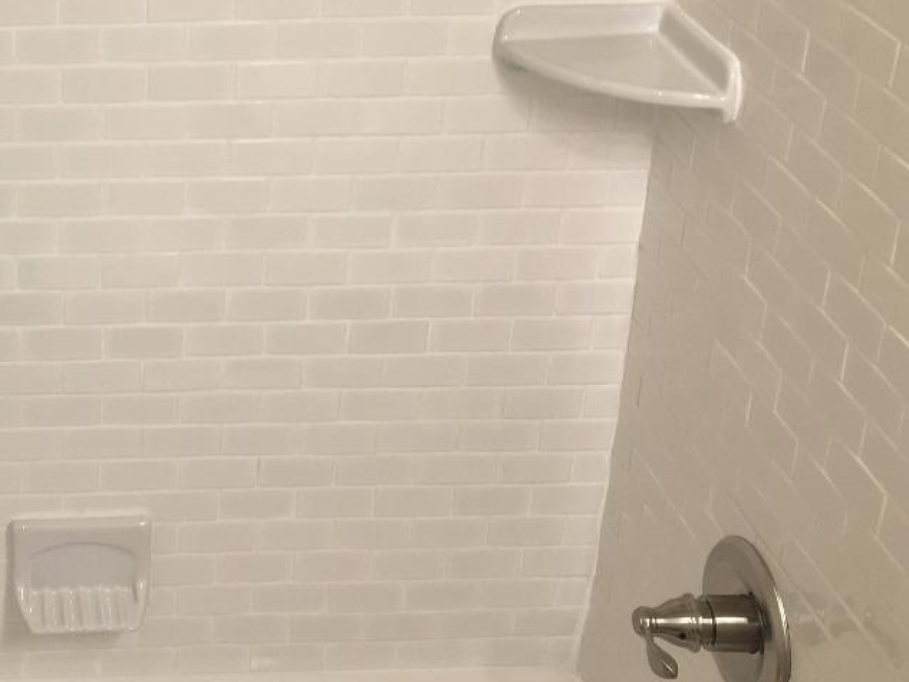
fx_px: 1733
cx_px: -49
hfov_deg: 27.3
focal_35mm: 66
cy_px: 57
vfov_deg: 21.7
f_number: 2.2
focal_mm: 4.15
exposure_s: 1/30
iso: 25
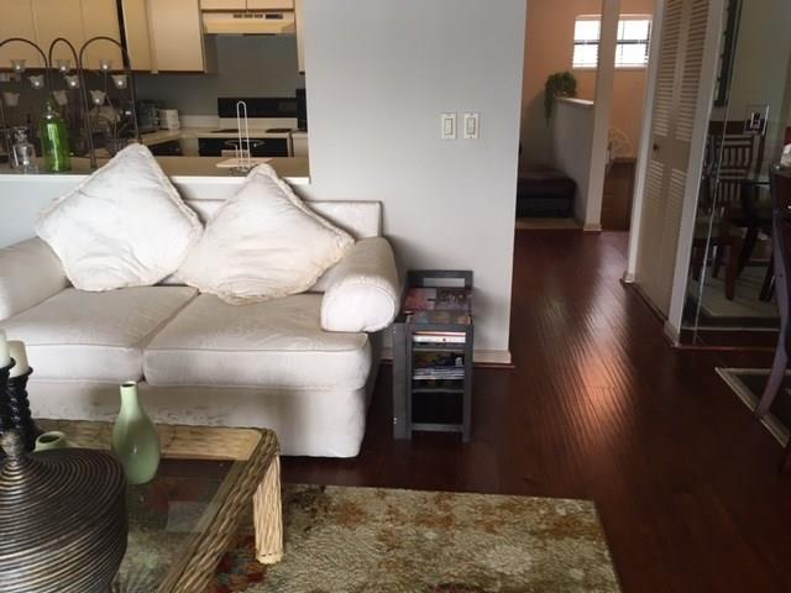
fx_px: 663
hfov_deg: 61.7
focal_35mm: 29
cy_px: 296
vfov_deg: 48.2
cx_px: 396
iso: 64
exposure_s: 1/30
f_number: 2.2
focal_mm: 4.15
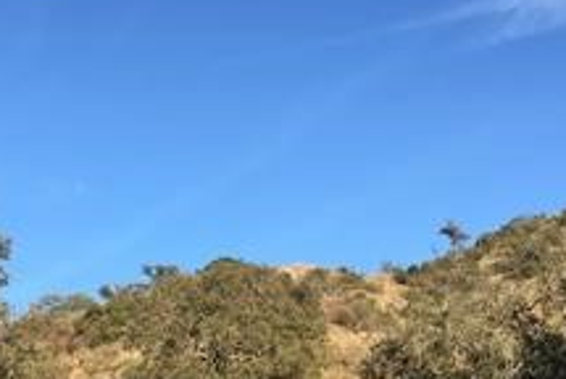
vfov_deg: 20.7
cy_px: 409
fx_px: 992
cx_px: 158
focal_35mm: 63
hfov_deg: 31.4
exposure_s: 1/754
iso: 25
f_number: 2.2
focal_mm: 4.15
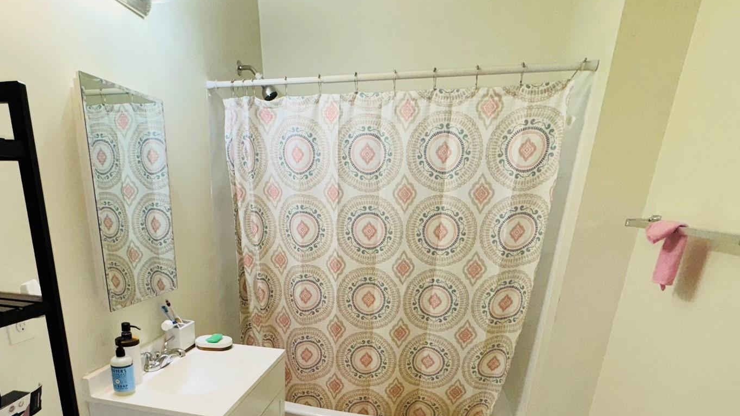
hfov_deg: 77.8
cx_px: 296
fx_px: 451
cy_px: 359
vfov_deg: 45.7
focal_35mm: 23
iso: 125
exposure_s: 1/120
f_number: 2.2
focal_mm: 2.22
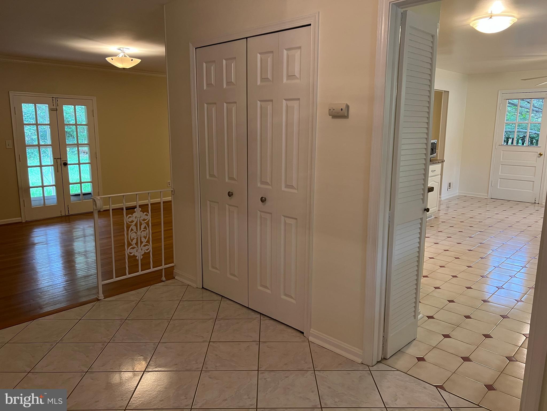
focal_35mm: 26
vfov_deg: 53.1
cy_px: 206
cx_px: 274
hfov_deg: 67.3
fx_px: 411
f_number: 1.5
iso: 200
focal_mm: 5.7
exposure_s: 1/60
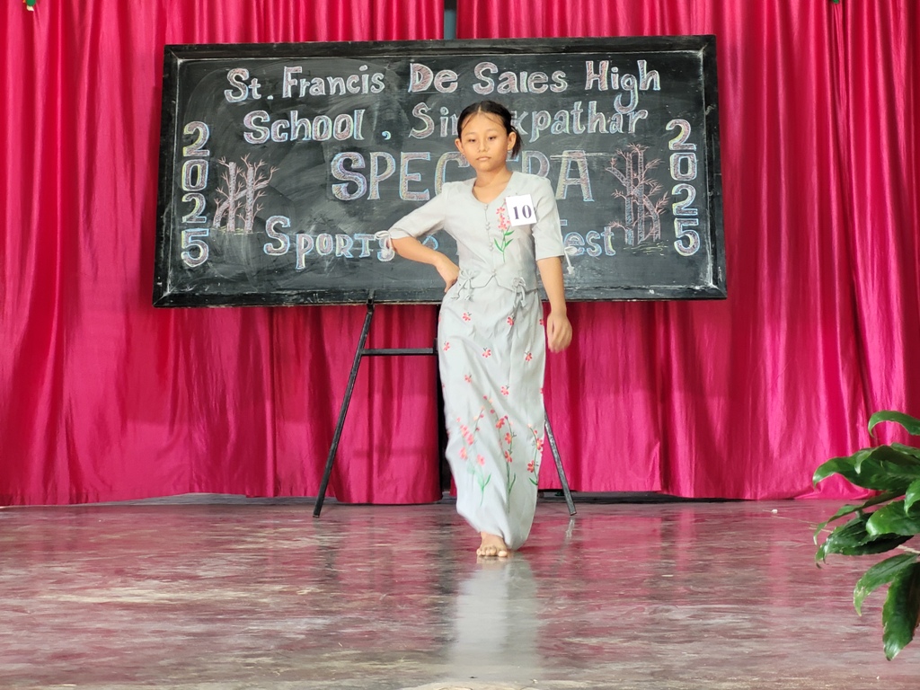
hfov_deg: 25.7
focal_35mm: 76
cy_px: 345
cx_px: 460
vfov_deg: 19.4
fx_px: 2020
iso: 125
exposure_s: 1/50
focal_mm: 7.12
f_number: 2.4
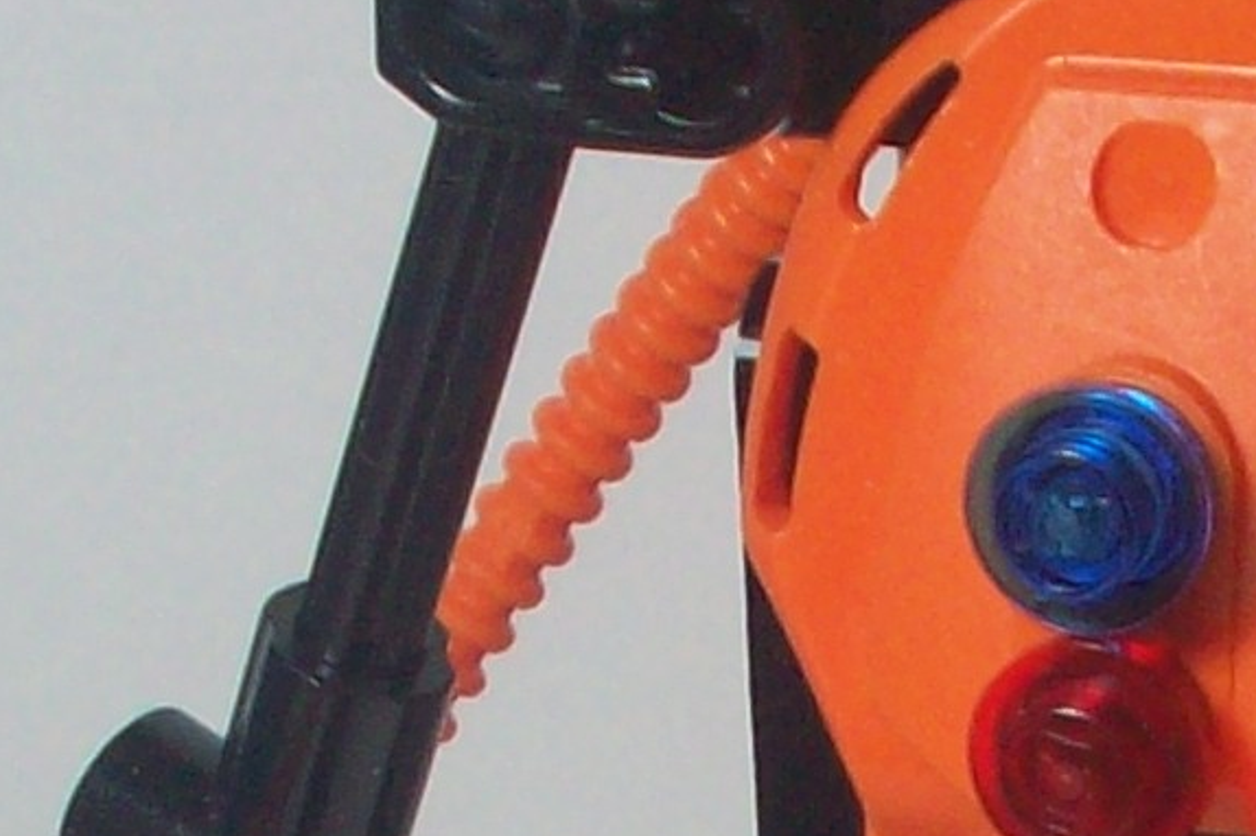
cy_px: 1790
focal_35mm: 205
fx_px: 7148
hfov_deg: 10.0
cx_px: 1309
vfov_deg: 6.5
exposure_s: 1/83.3
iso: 80
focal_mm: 6.2
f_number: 2.8
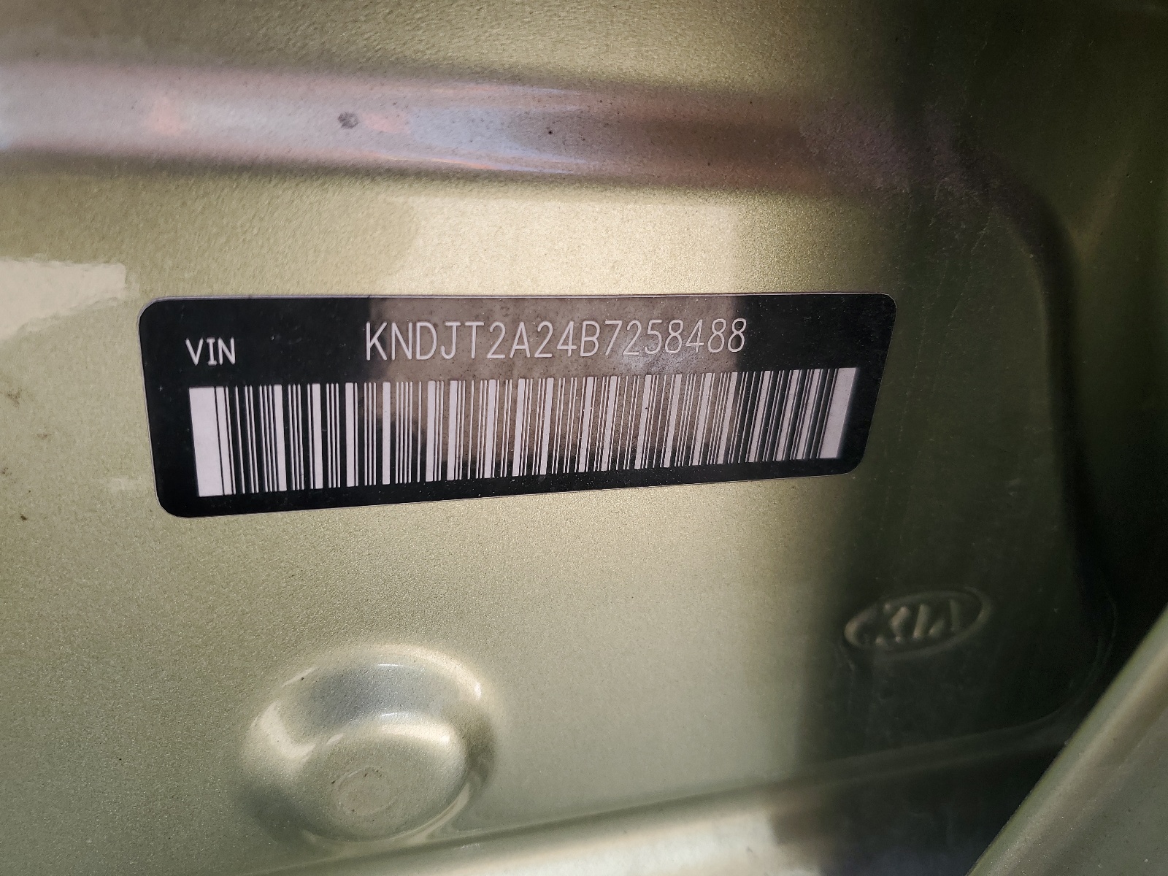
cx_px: 584
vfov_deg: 53.1
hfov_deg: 67.3
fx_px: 877
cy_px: 438
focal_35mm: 26
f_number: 1.5
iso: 50
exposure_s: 1/250
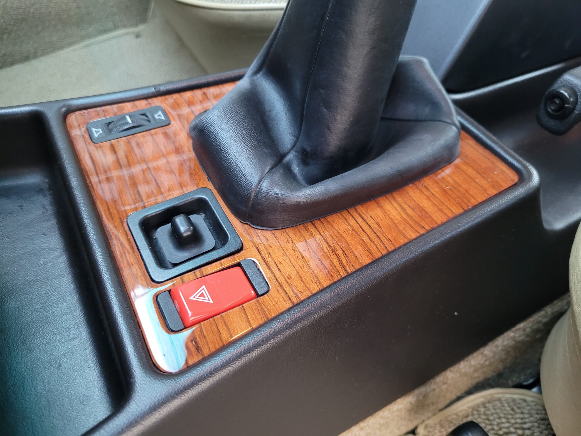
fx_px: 436
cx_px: 290
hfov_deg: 67.3
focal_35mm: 26
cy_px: 218
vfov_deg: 53.1
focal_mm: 5.4
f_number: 1.8
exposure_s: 1/50
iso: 800
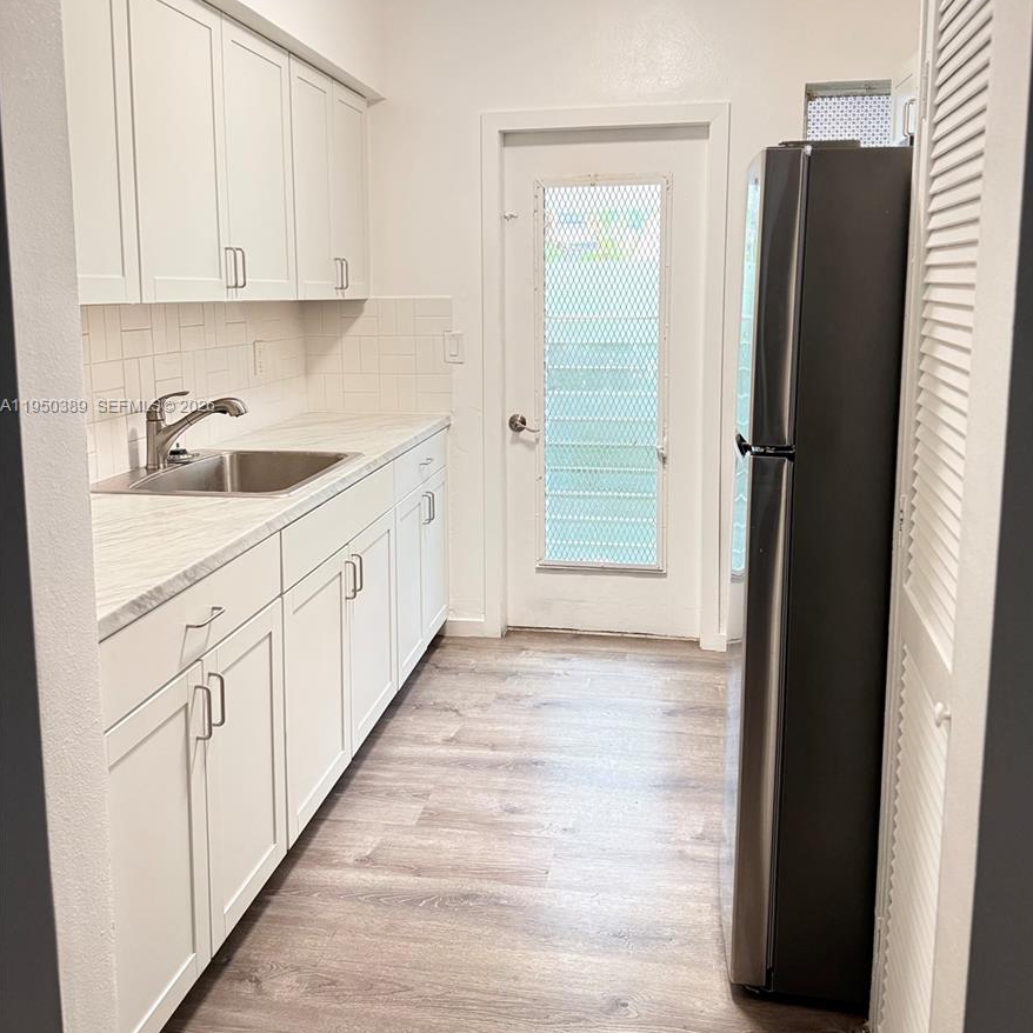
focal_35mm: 29
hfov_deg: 55.6
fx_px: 979
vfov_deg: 55.2
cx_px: 527
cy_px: 407
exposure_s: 1/60
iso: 500
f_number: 1.78
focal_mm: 6.76
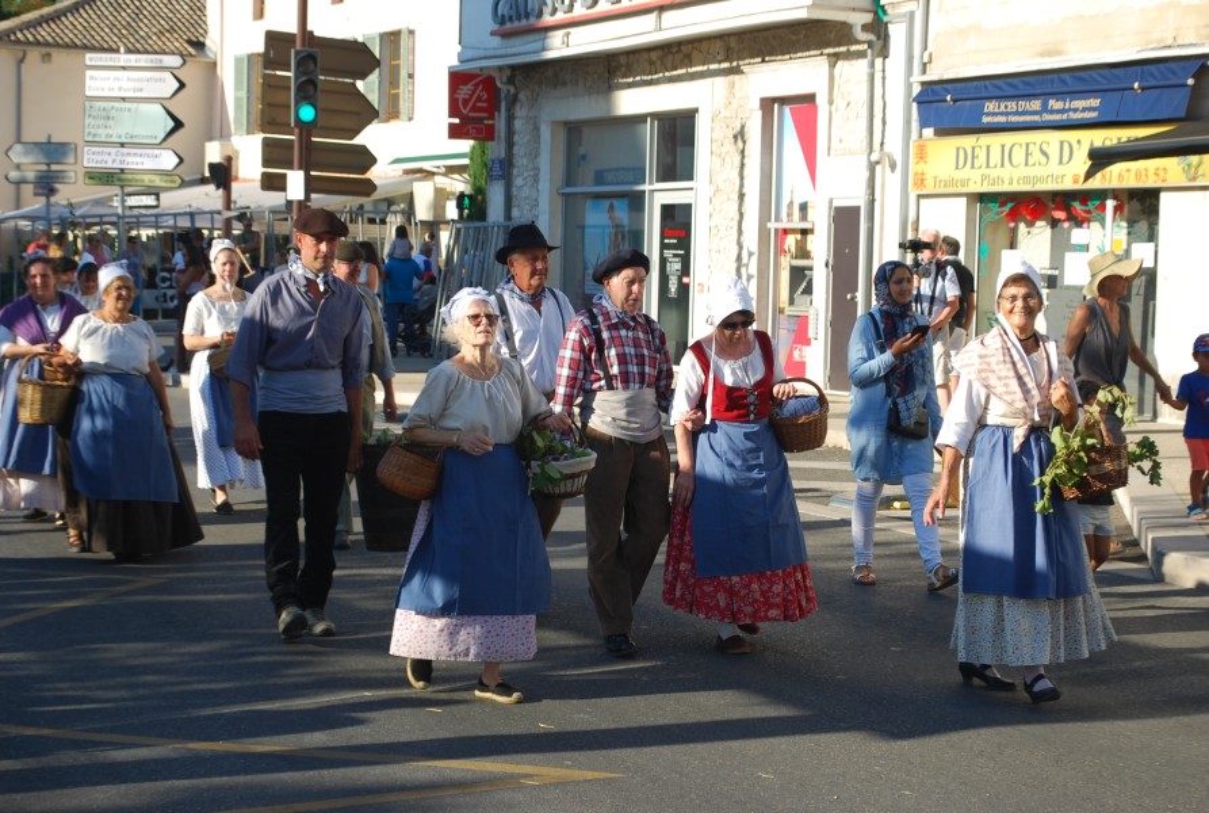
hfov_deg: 28.0
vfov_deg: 19.0
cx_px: 604
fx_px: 2424
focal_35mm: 72
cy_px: 406
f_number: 6.3
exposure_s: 1/200
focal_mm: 48
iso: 100
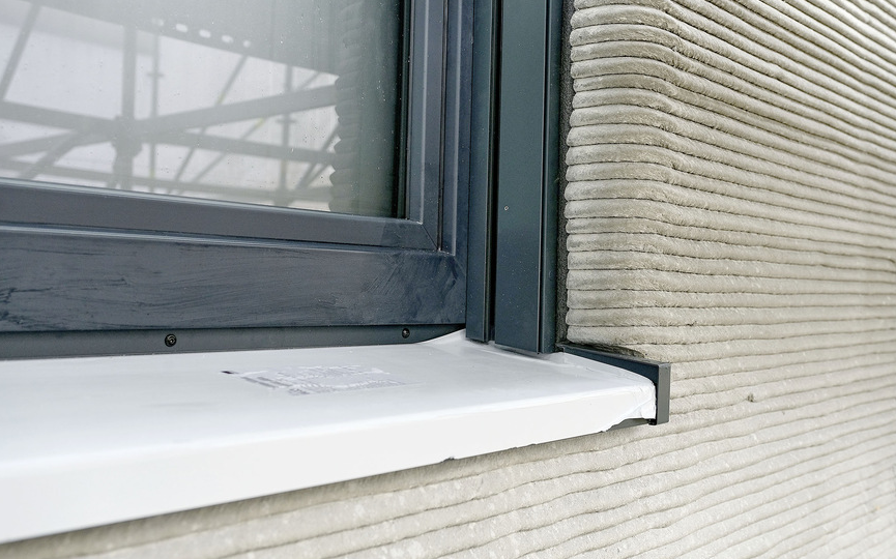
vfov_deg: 34.4
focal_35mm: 37
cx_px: 446
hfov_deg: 52.8
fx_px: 903
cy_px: 267
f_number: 3.6
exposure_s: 1/60
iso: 800
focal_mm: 24.2
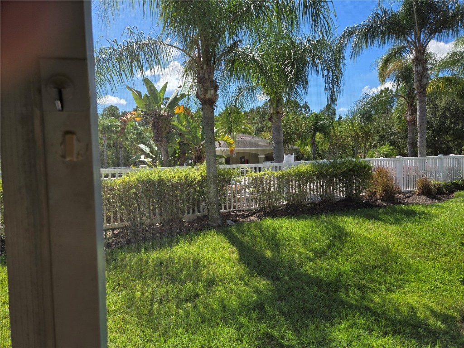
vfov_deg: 58.9
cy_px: 174
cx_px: 232
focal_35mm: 23
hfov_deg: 73.9
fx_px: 308
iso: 25
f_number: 1.8
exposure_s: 1/773
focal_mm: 5.4
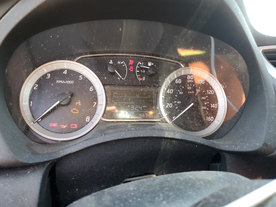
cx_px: 138
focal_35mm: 26
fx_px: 207
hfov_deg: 67.3
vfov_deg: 53.1
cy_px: 104
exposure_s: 1/120
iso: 90
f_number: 1.5
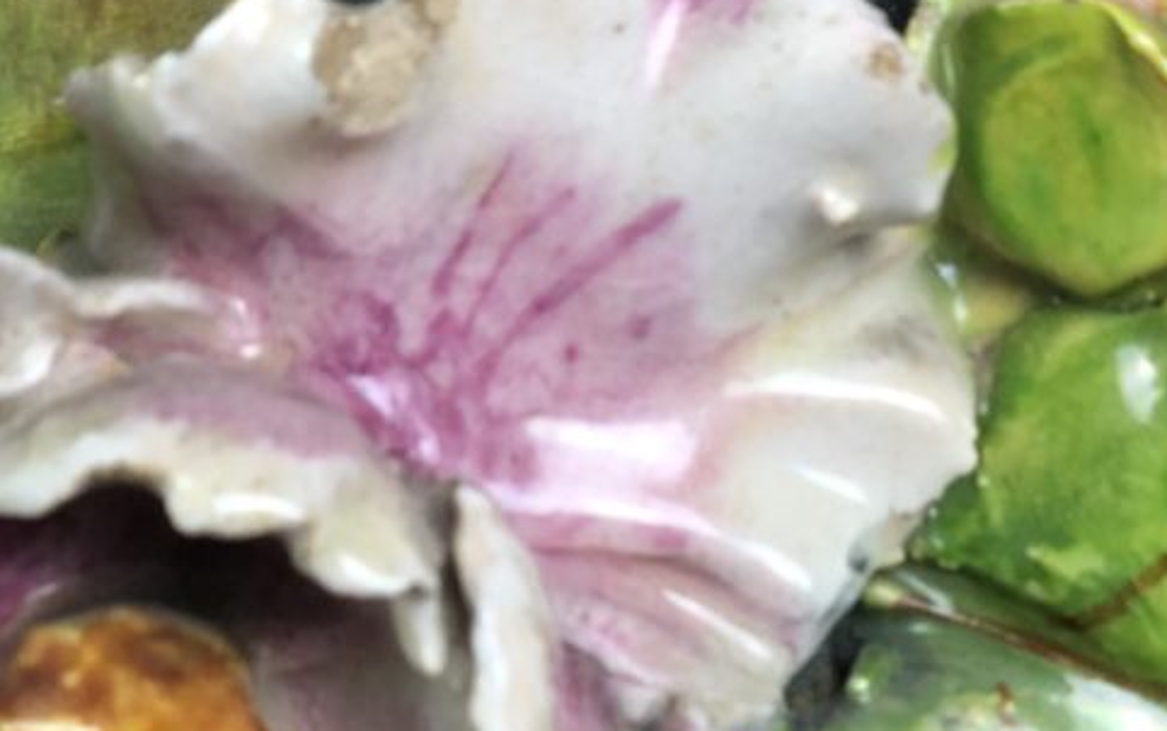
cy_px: 566
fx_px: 3724
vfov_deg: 11.2
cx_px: 889
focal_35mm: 117
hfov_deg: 17.7
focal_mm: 6
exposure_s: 1/50
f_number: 2.4
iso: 50
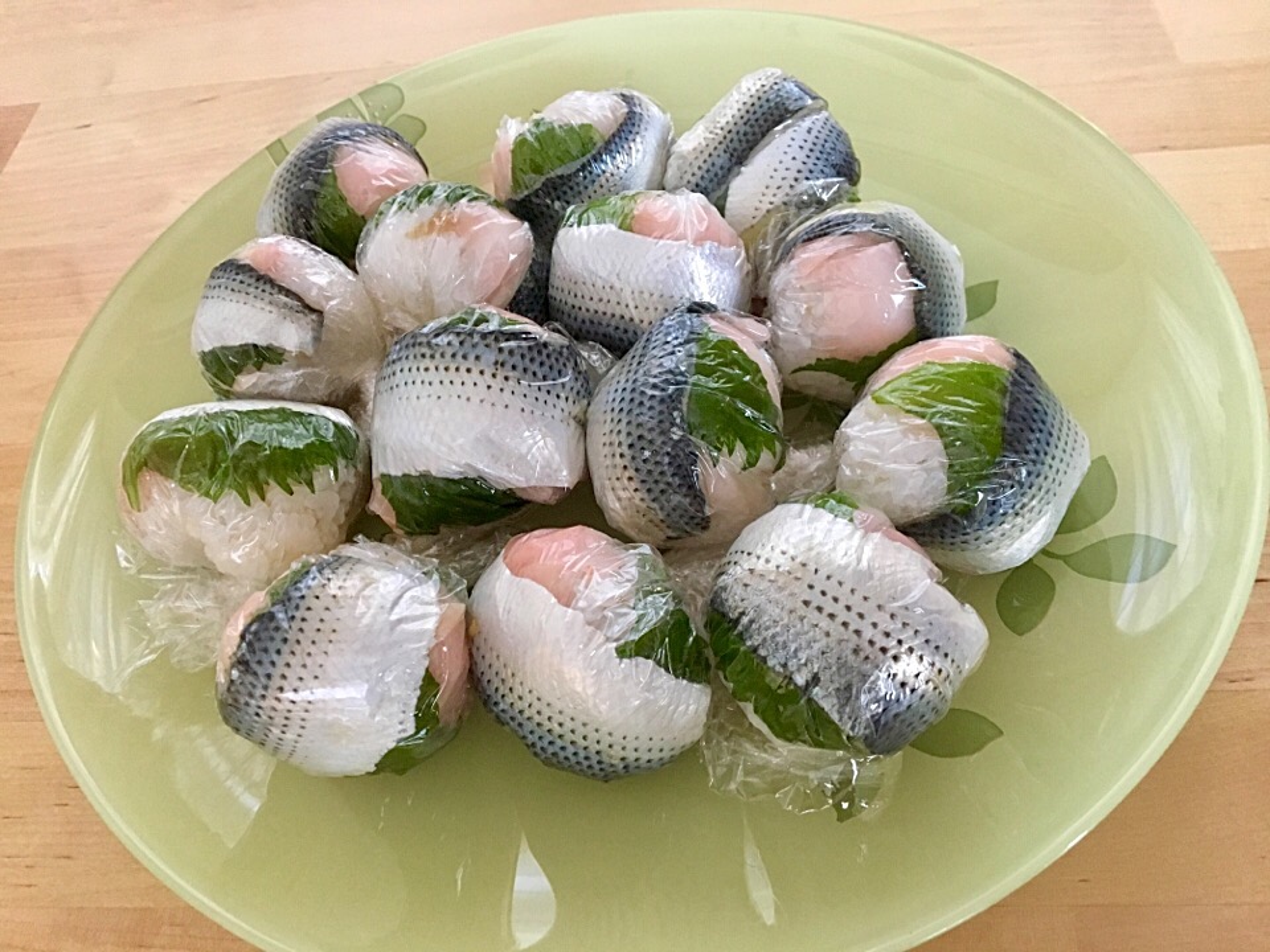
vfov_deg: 48.2
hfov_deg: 61.7
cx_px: 635
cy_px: 476
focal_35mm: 29
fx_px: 1064
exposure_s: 1/30
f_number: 2.2
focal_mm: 4.15
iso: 200
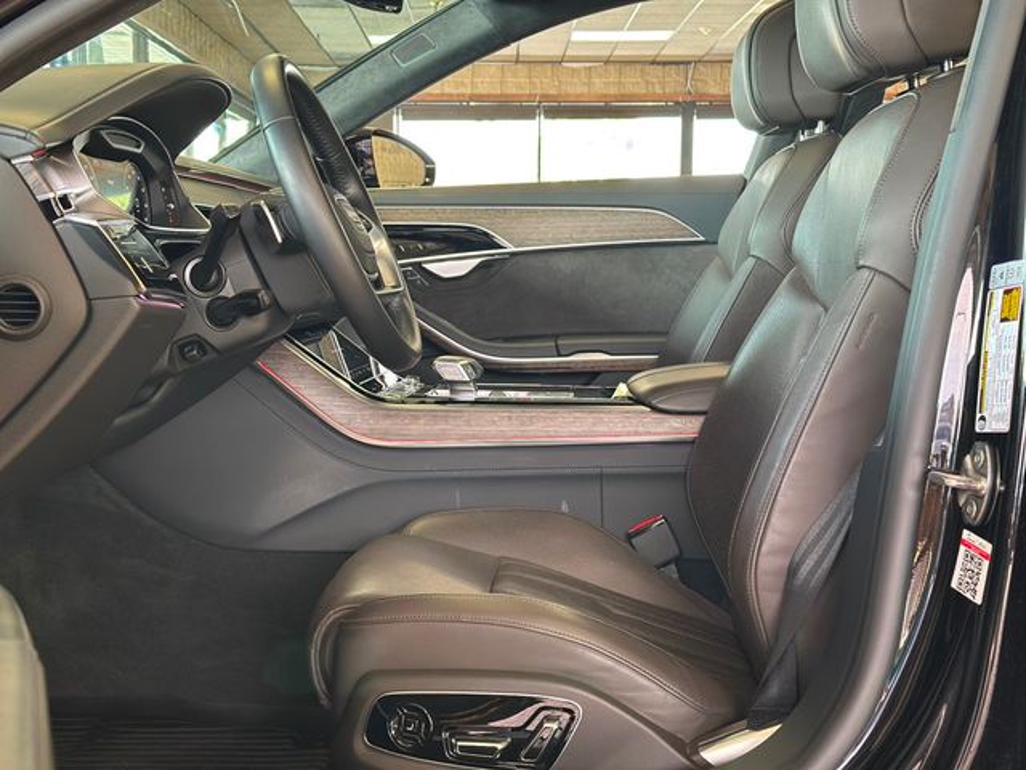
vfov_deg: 30.3
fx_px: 1423
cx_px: 513
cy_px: 385
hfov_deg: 39.7
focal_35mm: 48
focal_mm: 6.86
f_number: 1.78
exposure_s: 1/60
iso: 200
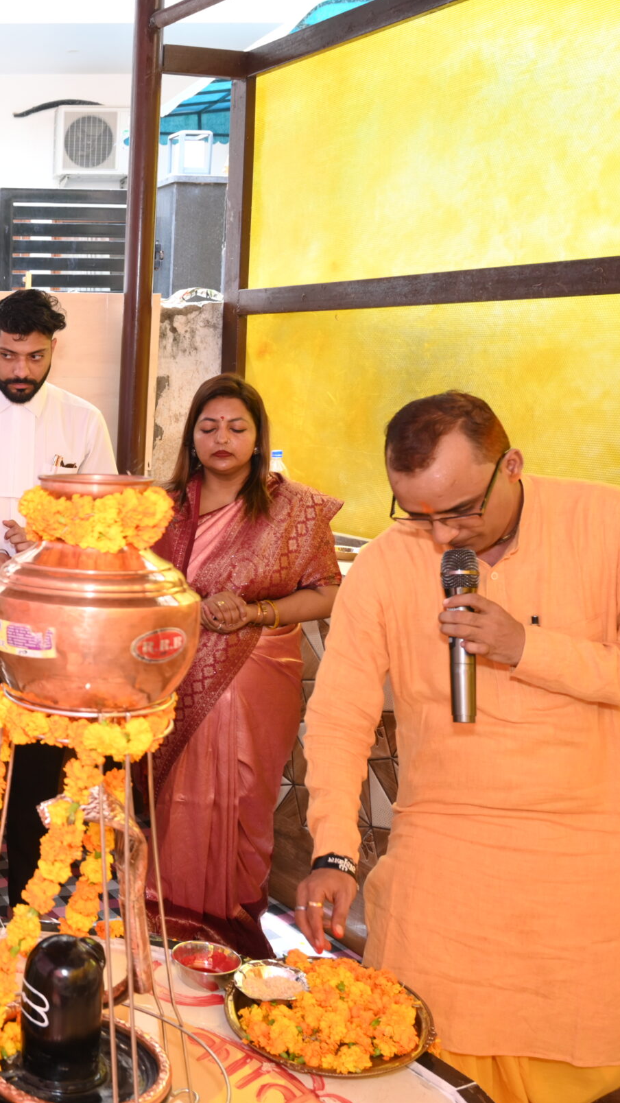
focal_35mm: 40
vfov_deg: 50.5
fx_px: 1170
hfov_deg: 26.1
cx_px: -143
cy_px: 543
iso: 640
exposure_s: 1/125
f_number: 5
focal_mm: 24
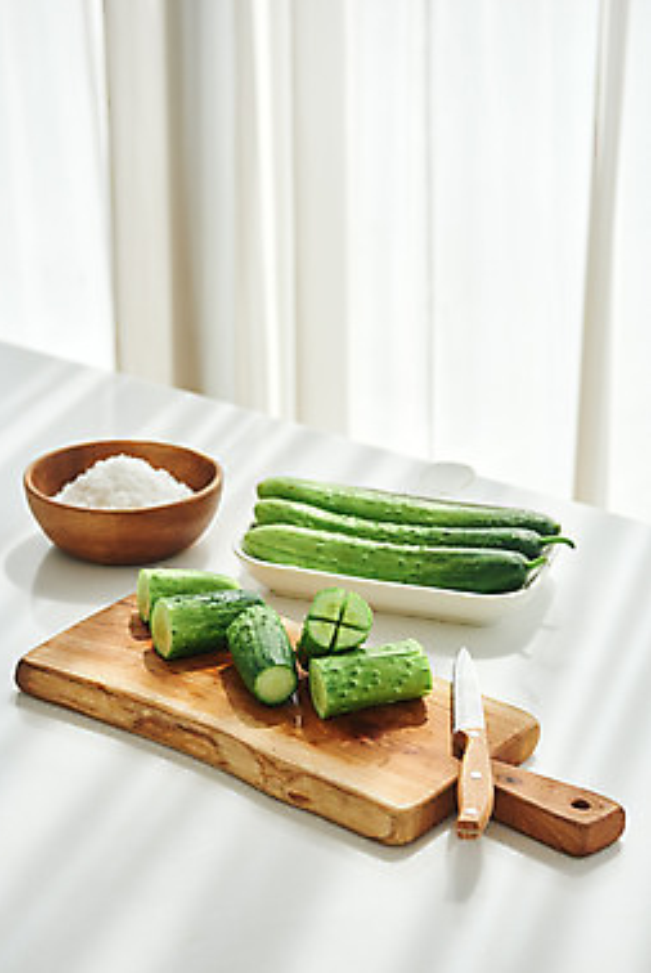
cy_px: 507
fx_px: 2002
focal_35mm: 74
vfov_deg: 27.3
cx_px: 310
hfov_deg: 18.5
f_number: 5.6
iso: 400
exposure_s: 1/640
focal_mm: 70
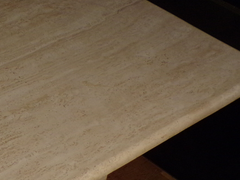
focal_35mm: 110
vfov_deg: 13.4
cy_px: 155
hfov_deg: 17.2
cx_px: -40
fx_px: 763
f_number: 3.4
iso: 200
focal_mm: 7.6
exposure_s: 1/26
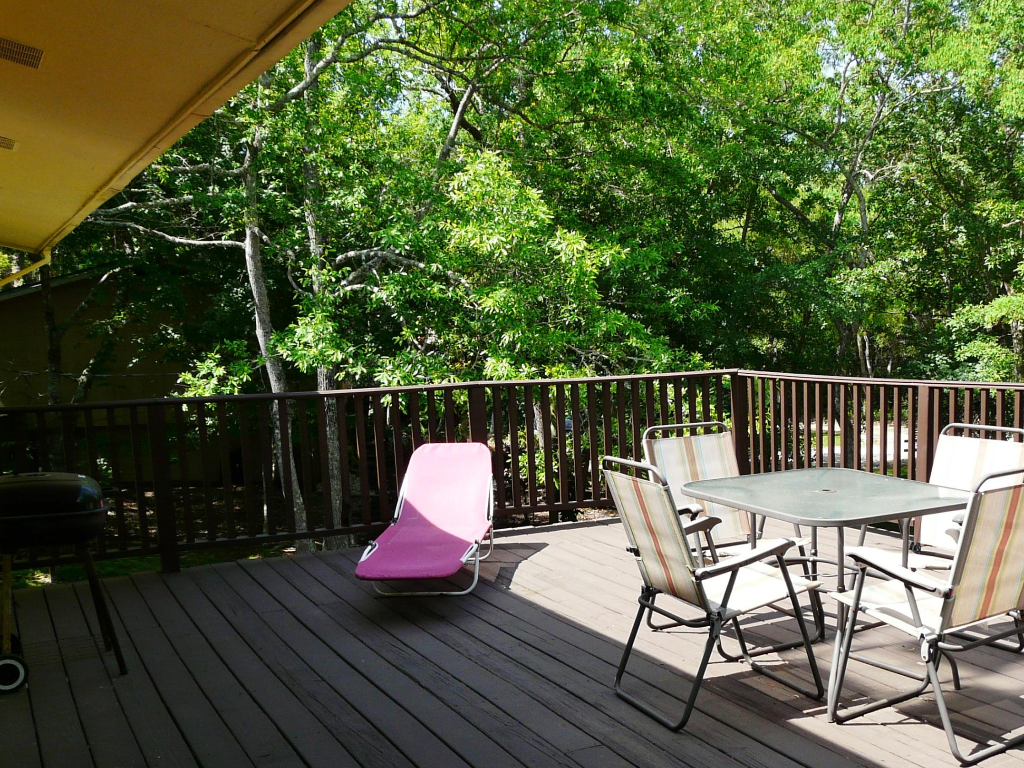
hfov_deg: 47.1
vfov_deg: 36.5
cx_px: 677
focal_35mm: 39
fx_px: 1154
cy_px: 491
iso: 100
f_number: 4
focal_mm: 4.6
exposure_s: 1/250
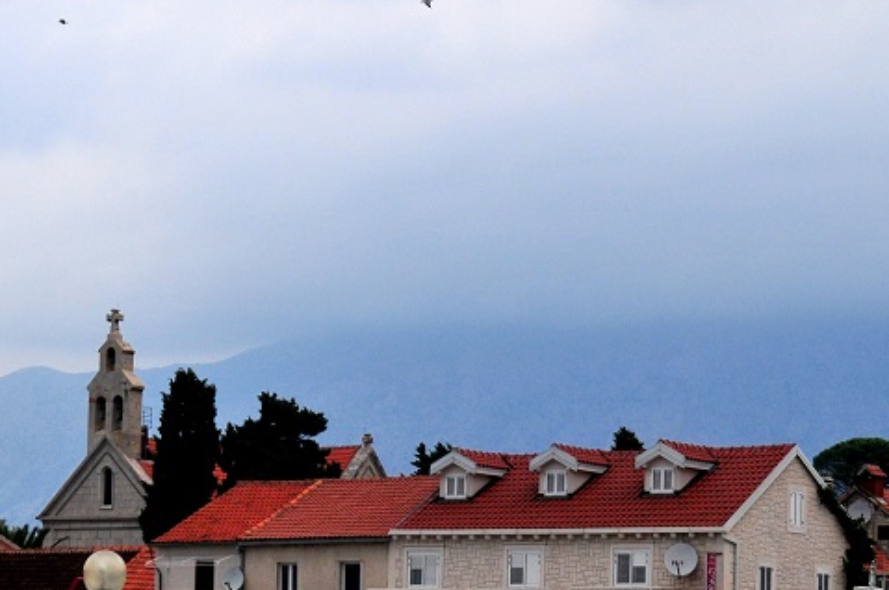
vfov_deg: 9.5
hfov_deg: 14.3
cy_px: 500
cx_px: 329
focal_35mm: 144
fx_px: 3551
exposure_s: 1/3200
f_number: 3.5
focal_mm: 46
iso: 250
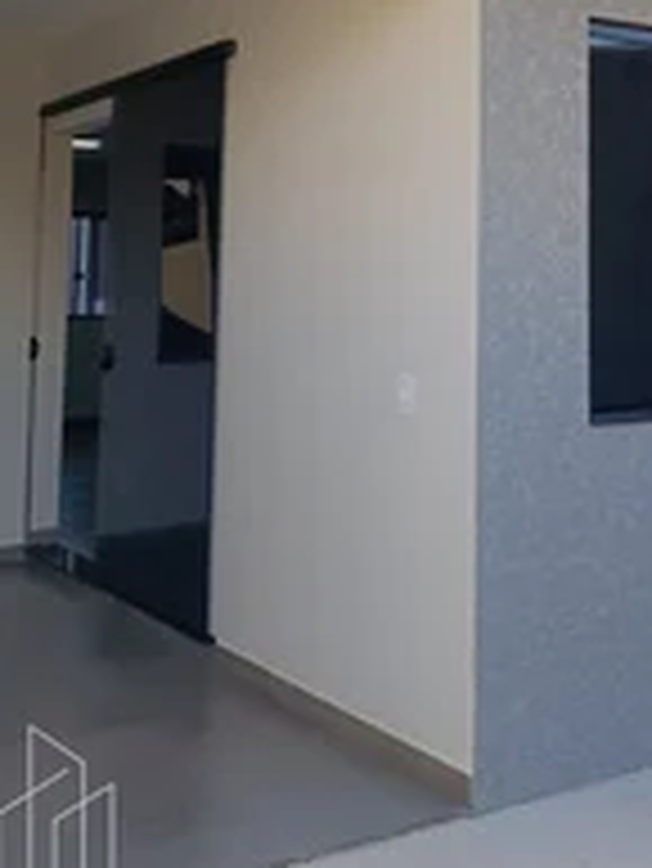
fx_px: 1304
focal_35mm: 52
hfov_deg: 26.7
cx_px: 634
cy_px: 121
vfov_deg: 35.1
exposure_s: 1/428
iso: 60
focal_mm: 4.94
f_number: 1.5
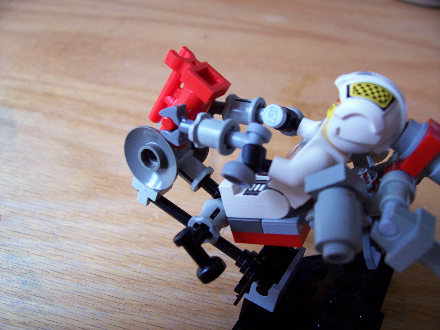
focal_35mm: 34
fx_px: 432
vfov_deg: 41.8
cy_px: 165
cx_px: 220
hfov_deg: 54.0
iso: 160
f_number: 2.7
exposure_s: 1/8
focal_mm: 5.6
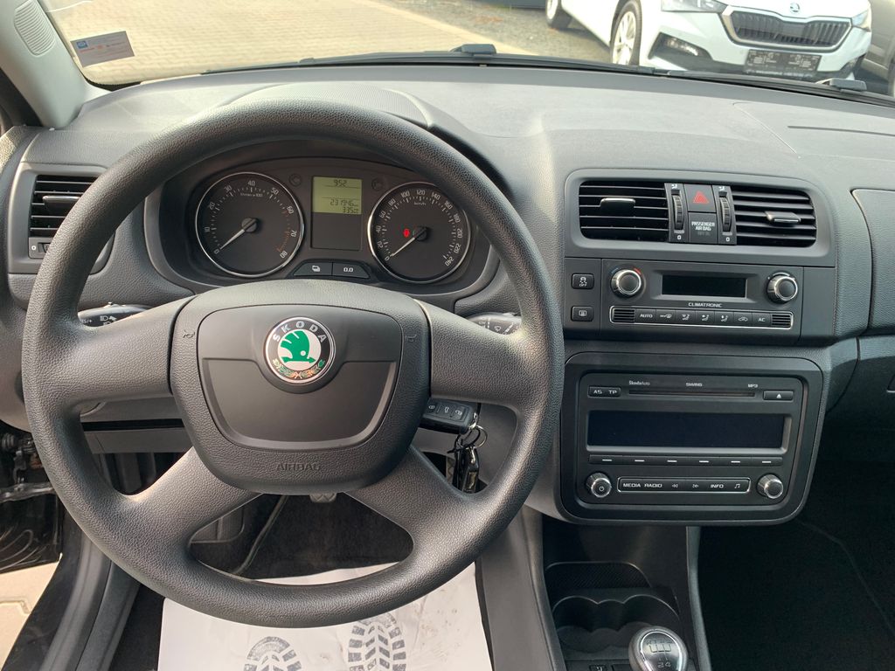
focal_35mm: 26
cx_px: 448
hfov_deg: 67.3
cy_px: 336
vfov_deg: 53.1
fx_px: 672
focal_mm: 4.25
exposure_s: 1/121
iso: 40
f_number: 1.8
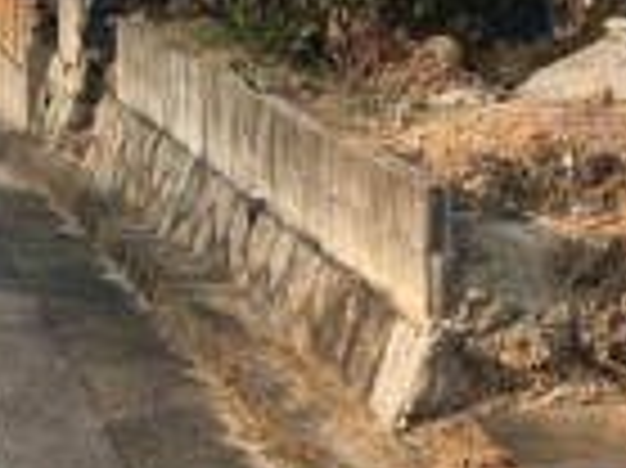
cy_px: 322
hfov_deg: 21.7
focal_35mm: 90
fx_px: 1626
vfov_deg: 16.3
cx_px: 441
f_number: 2.2
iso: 25
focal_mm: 4.15
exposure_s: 1/916
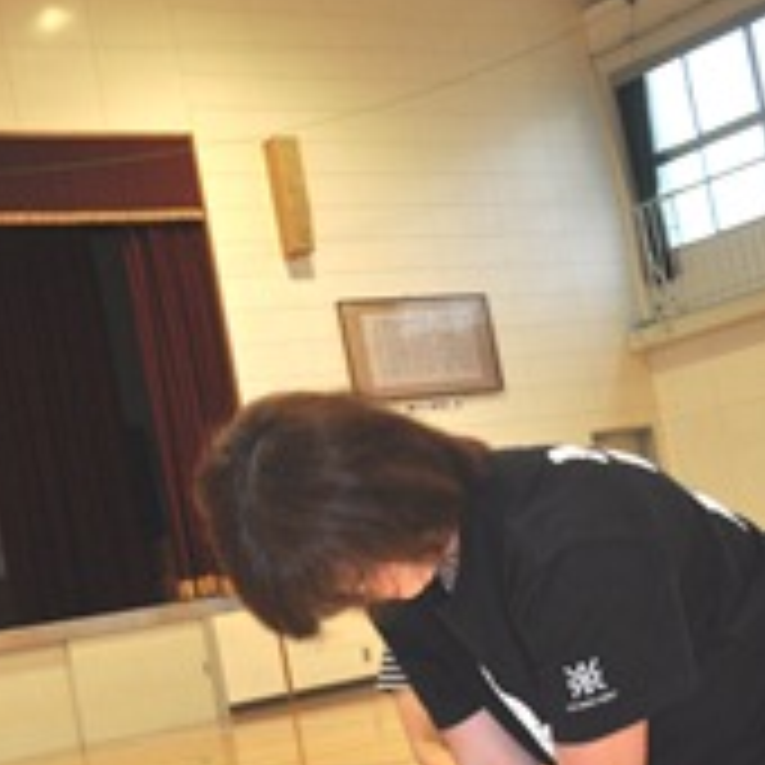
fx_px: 1850
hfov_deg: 23.0
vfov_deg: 23.1
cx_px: 144
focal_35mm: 74
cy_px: 572
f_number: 4
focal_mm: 22
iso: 450
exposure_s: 1/125
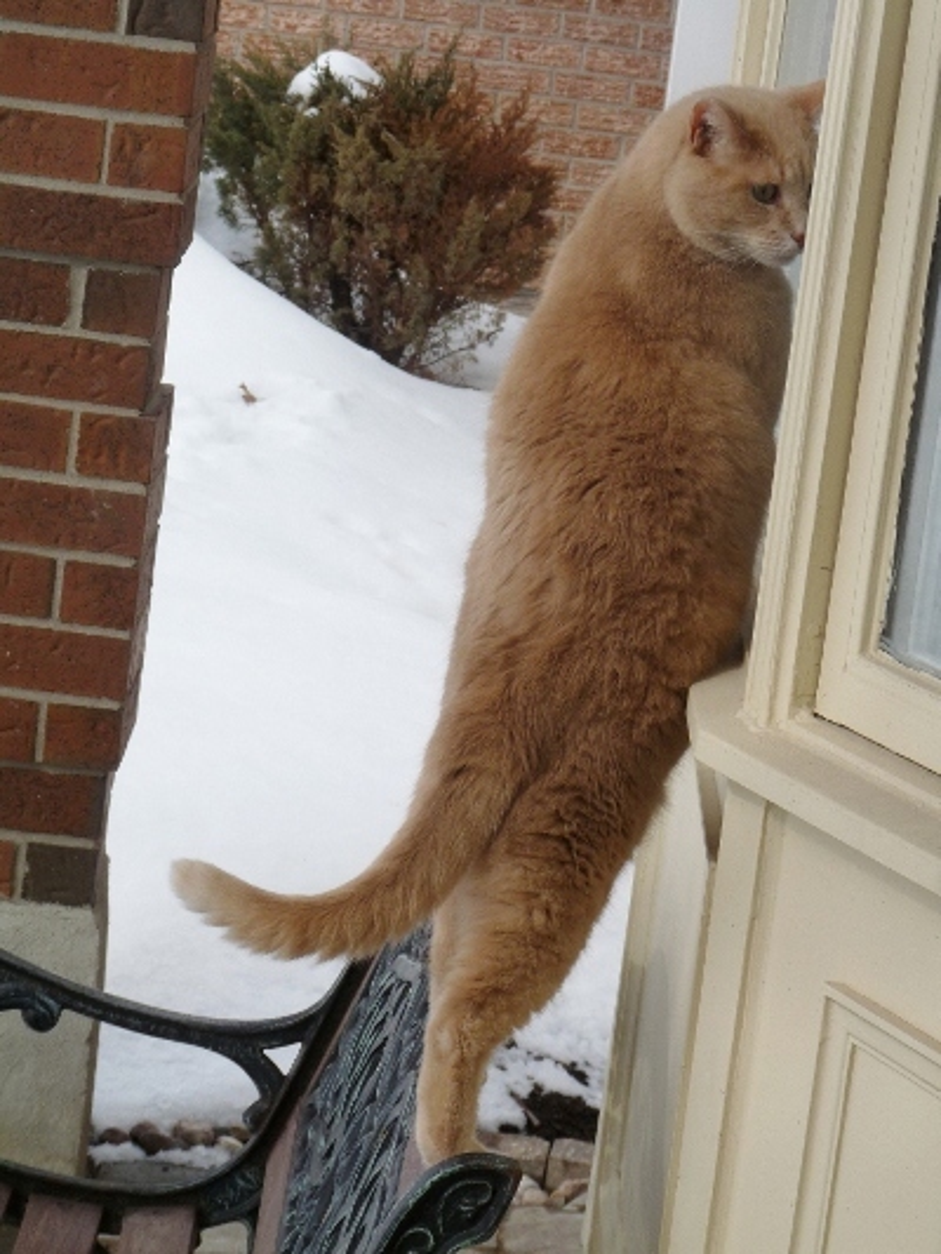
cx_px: 470
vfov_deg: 14.7
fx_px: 4855
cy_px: 627
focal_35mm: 134
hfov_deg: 11.1
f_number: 5.6
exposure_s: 1/320
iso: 125
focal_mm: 23.7
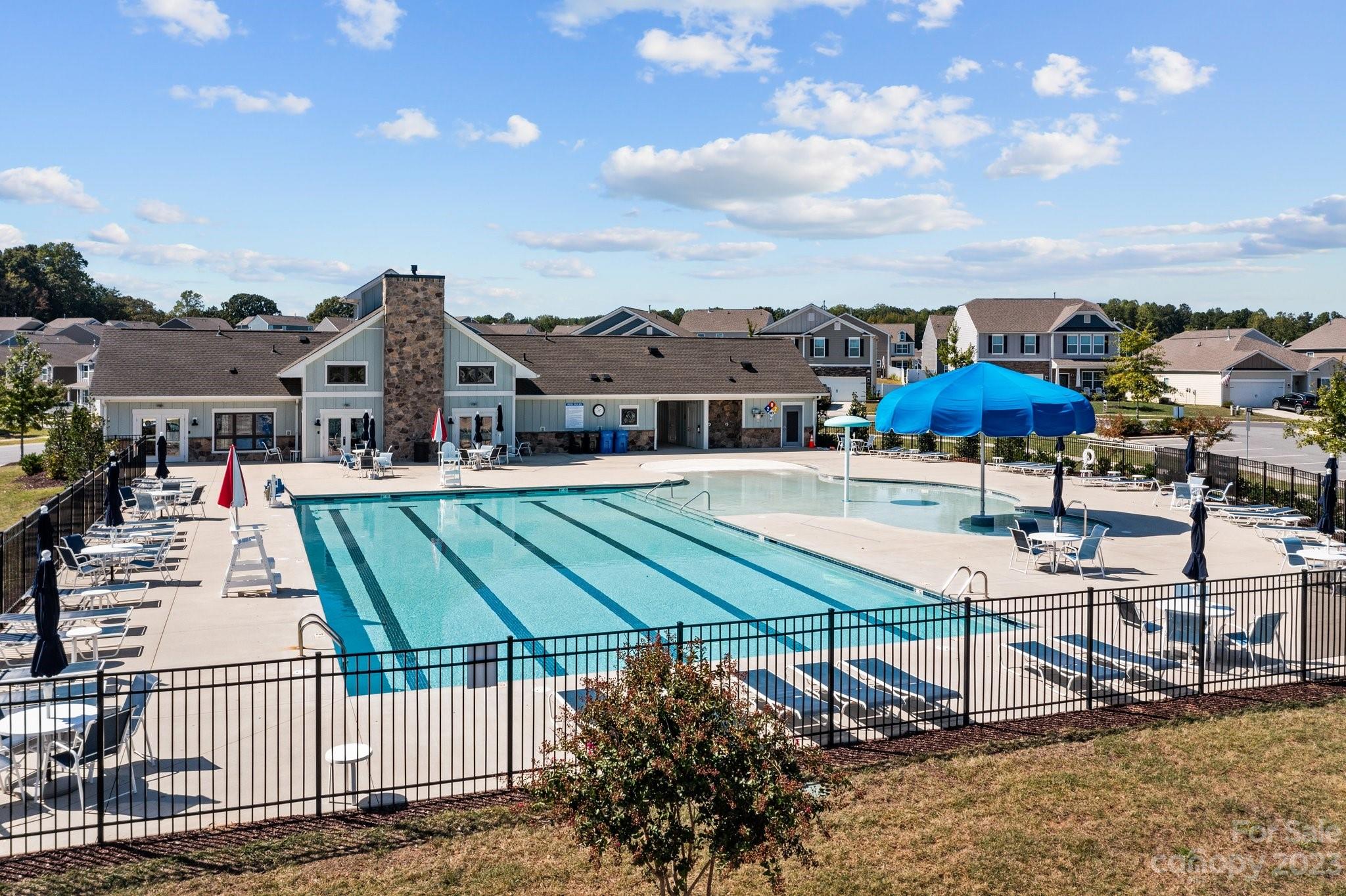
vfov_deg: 46.4
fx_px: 1046
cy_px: 448
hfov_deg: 65.5
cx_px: 673
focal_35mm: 28
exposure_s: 1/500
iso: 100
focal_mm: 10.26
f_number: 5.6
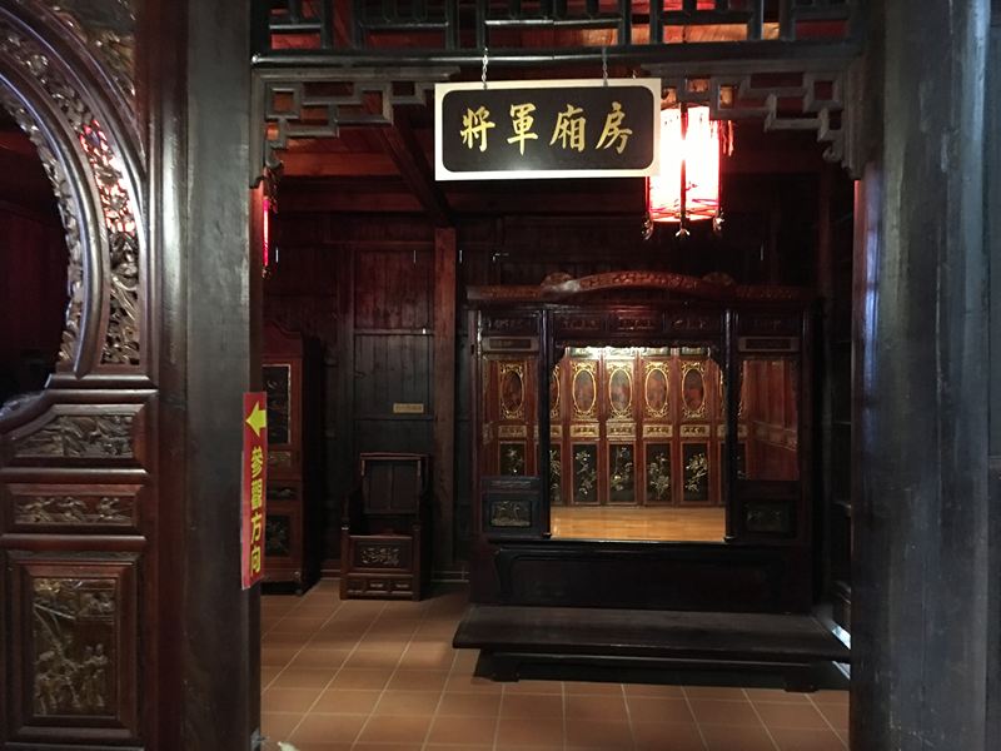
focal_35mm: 29
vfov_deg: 48.2
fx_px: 839
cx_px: 500
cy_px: 376
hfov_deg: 61.7
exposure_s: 1/4
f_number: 2.2
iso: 250
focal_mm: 4.15
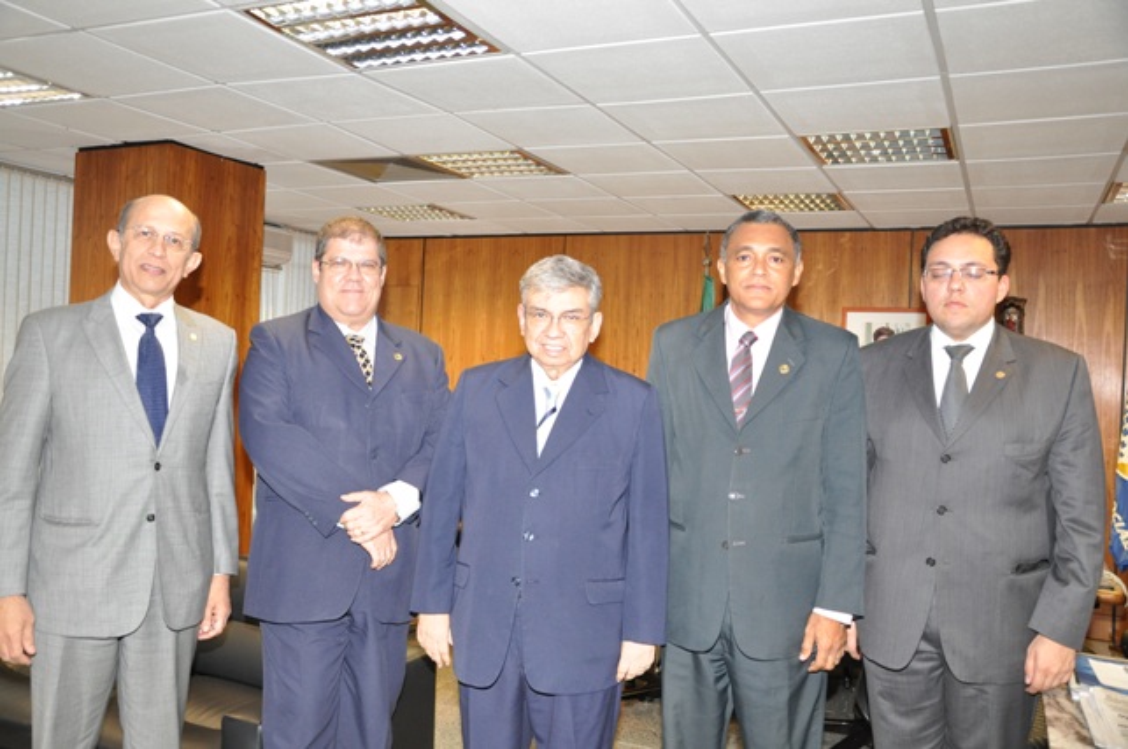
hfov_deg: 59.6
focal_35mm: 32
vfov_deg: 41.6
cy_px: 374
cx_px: 564
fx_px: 986
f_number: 4
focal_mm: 21
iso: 800
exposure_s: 1/60
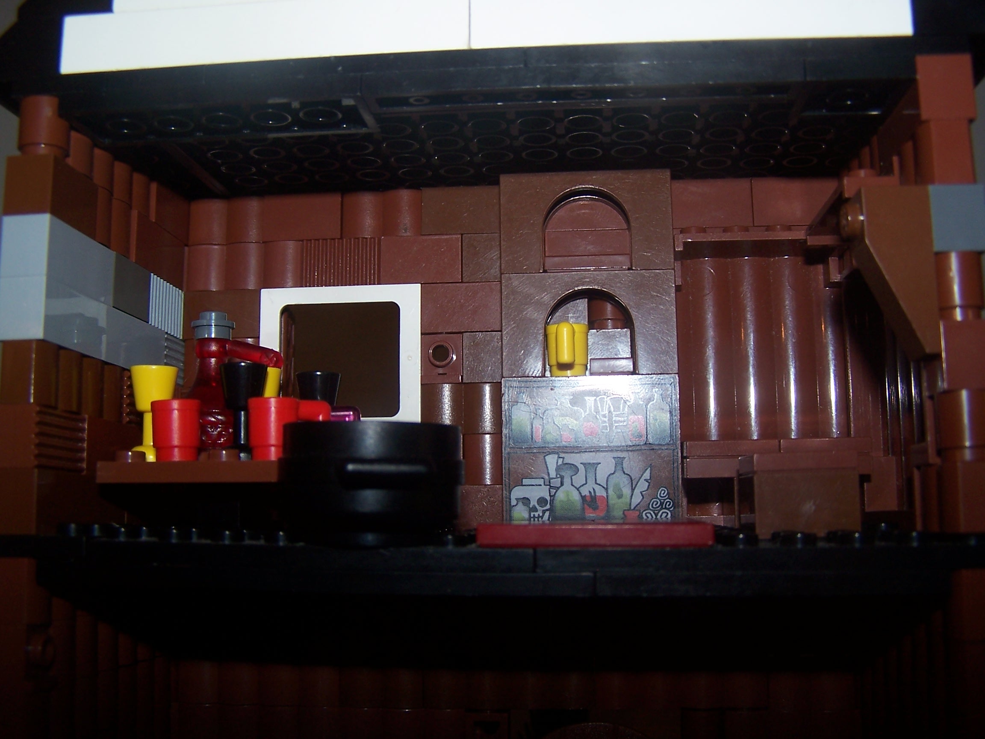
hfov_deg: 49.0
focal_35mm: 38
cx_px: 492
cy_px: 370
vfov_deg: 37.7
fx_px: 1081
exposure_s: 1/60
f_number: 2.8
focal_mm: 6.3
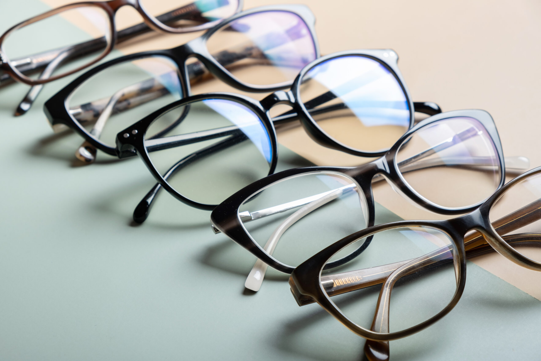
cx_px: 270
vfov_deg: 16.5
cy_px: 180
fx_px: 1247
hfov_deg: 24.5
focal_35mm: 83
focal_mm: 55
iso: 100
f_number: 8
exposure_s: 1/160
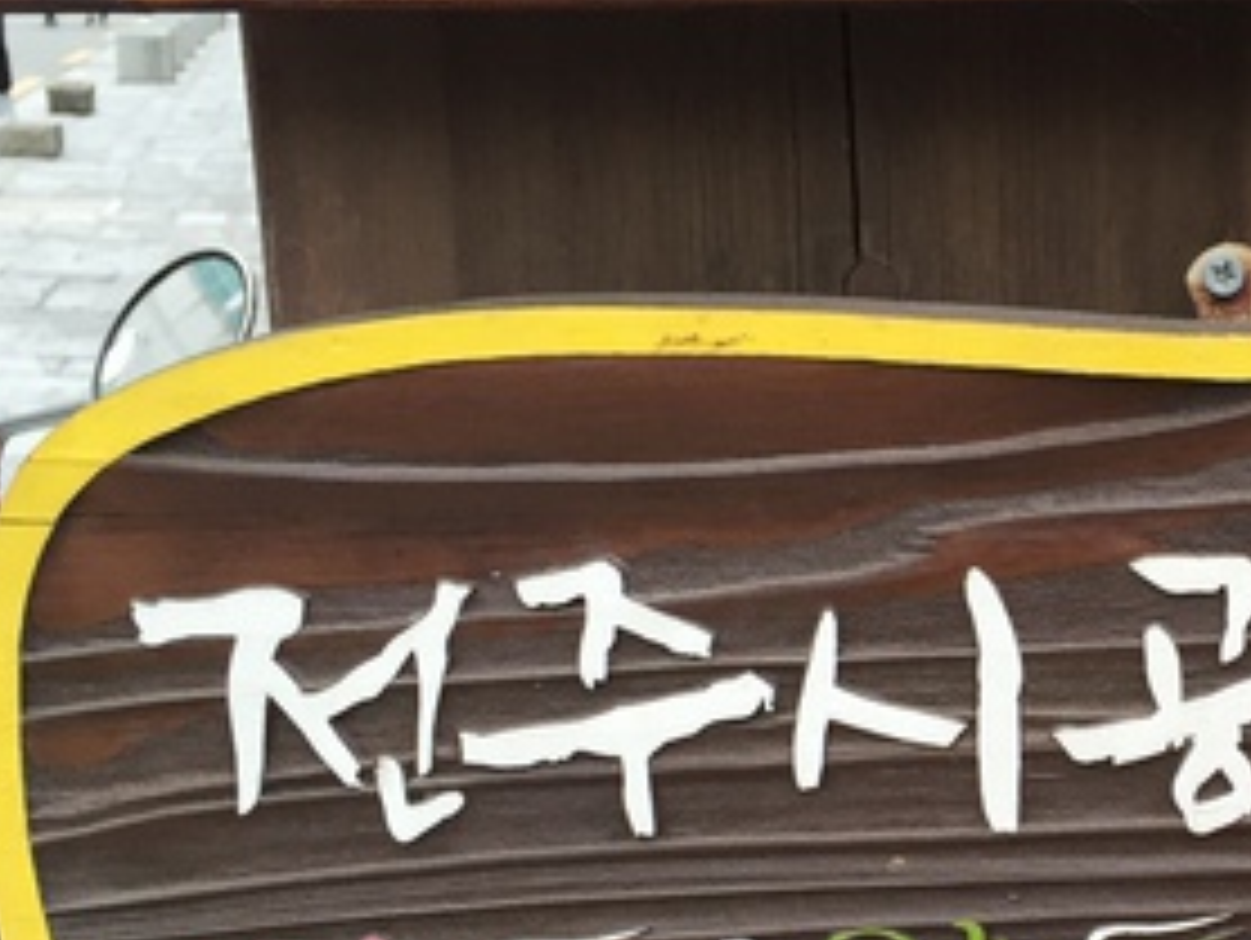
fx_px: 2640
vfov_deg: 20.1
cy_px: 668
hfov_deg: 25.4
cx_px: 1251
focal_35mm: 73
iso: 40
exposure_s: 1/30
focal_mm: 4.15
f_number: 2.2
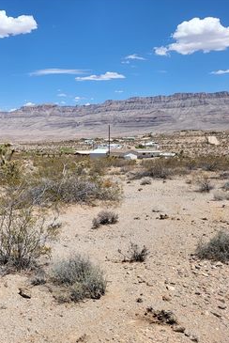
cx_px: 9
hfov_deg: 33.5
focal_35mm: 37
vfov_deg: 51.8
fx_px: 352
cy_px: 171
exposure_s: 1/2961
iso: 40
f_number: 1.8
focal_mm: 5.4
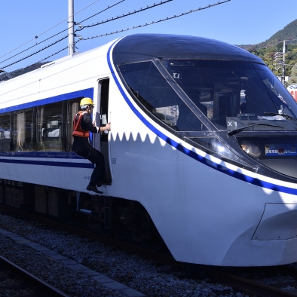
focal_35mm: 66
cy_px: 150
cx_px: 125
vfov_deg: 26.1
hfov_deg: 26.1
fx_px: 641
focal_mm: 34
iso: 320
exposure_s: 1/500
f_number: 11
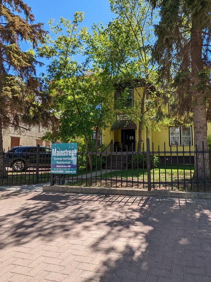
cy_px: 141
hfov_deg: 60.0
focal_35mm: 22
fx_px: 179
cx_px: 136
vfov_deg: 76.4
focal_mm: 2.35
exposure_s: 1/949
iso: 48
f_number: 2.2
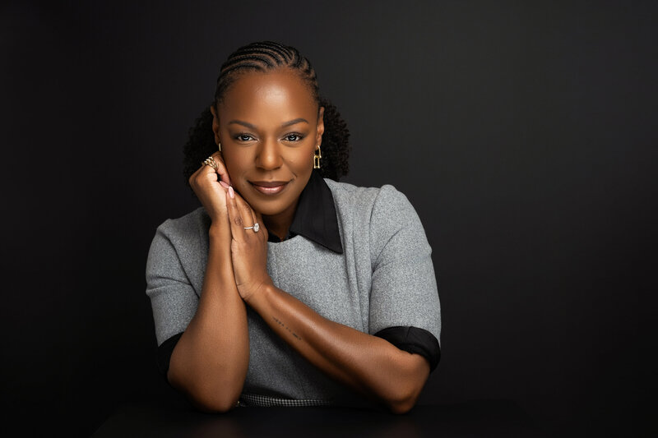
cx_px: 329
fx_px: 968
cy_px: 219
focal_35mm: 53
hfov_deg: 37.5
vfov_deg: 25.5
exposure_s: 1/250
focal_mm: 35
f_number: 4
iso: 320
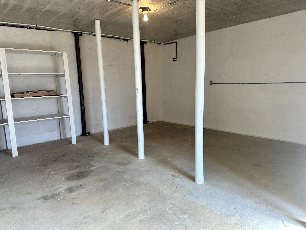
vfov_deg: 56.8
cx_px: 153
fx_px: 212
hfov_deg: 71.6
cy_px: 115
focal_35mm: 24
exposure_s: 1/120
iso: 100
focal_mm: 6.86
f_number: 1.78
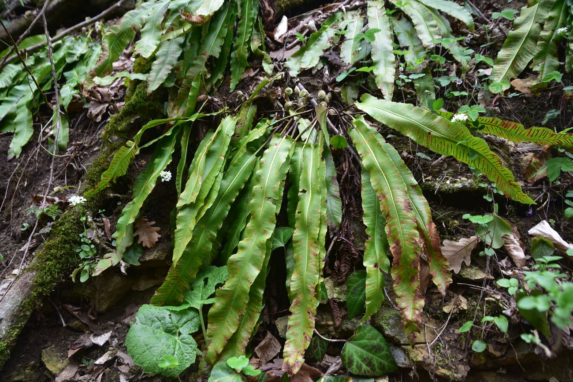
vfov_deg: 27.0
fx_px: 796
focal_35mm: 50
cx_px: 286
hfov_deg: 39.6
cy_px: 191
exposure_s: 1/125
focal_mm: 50
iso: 500
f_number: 5
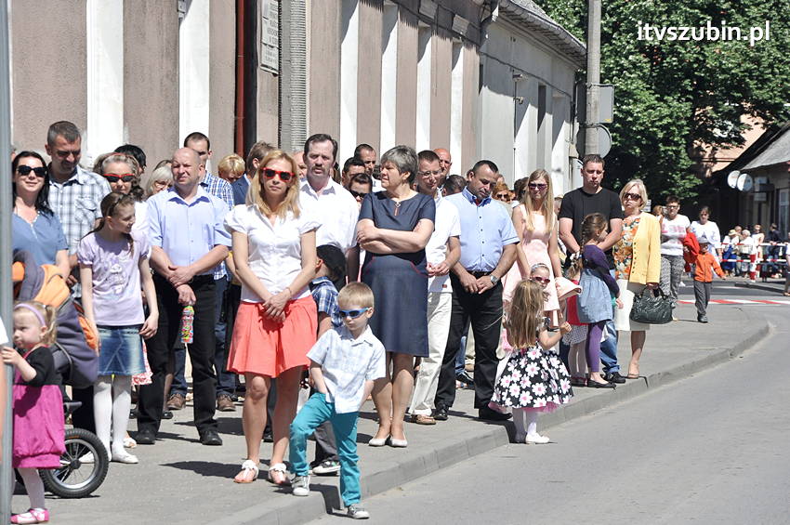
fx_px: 3453
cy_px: 262
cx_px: 395
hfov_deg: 13.1
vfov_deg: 8.7
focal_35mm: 158
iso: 400
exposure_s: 1/1250
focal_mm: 105
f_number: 9
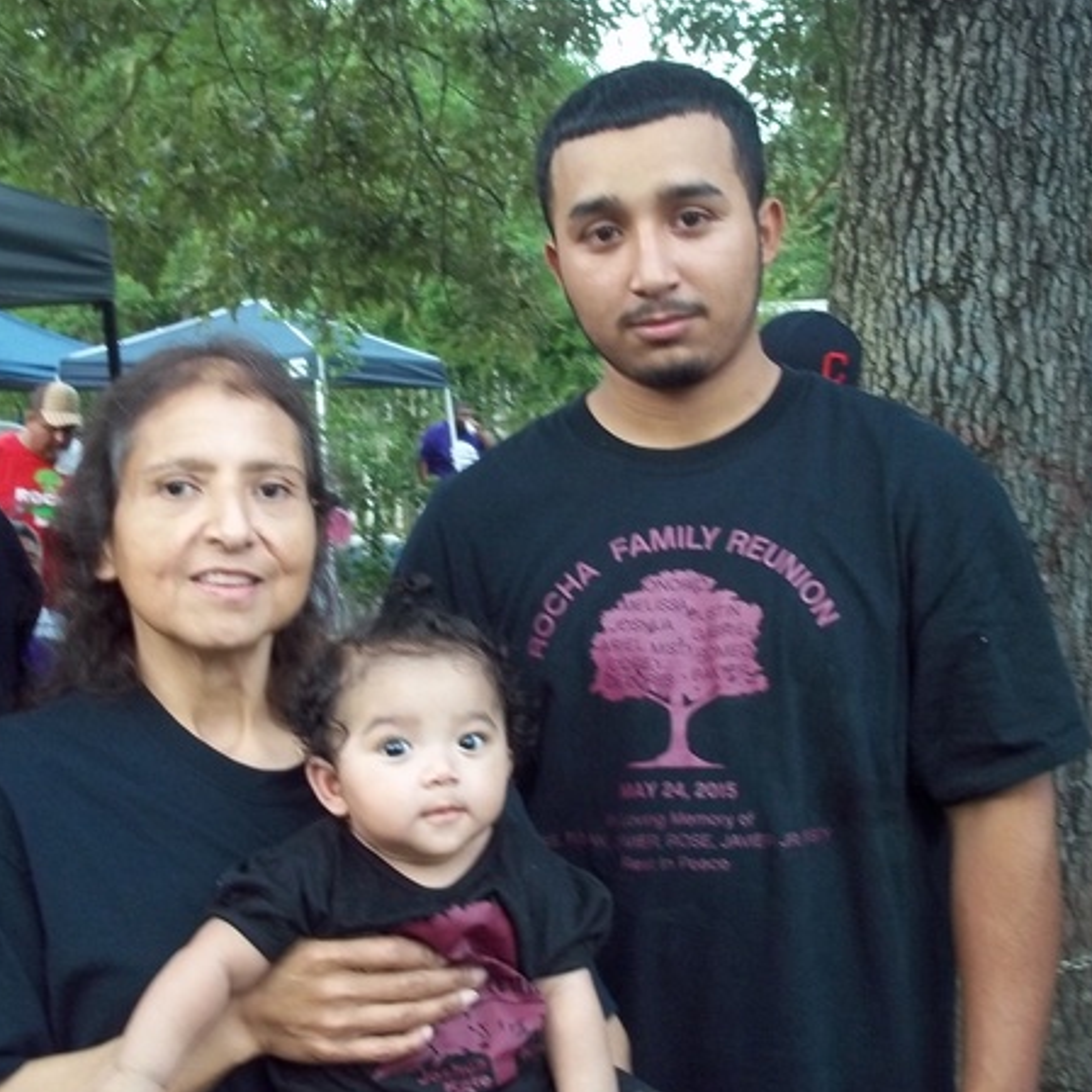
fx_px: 1820
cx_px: 448
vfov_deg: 33.4
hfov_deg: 33.3
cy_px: 513
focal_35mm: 51
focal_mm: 6.5
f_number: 3.1
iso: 160
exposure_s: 1/30
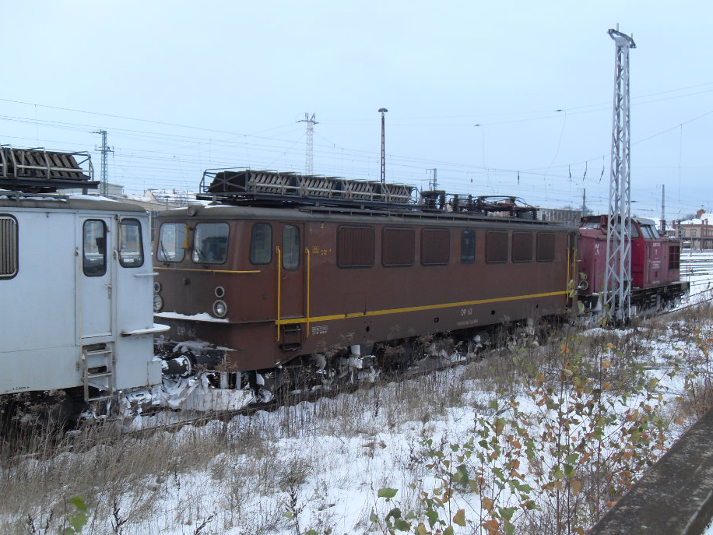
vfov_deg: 37.7
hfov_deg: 48.9
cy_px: 273
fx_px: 783
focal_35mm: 38
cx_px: 389
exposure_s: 1/90
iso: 100
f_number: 2.8
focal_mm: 6.3
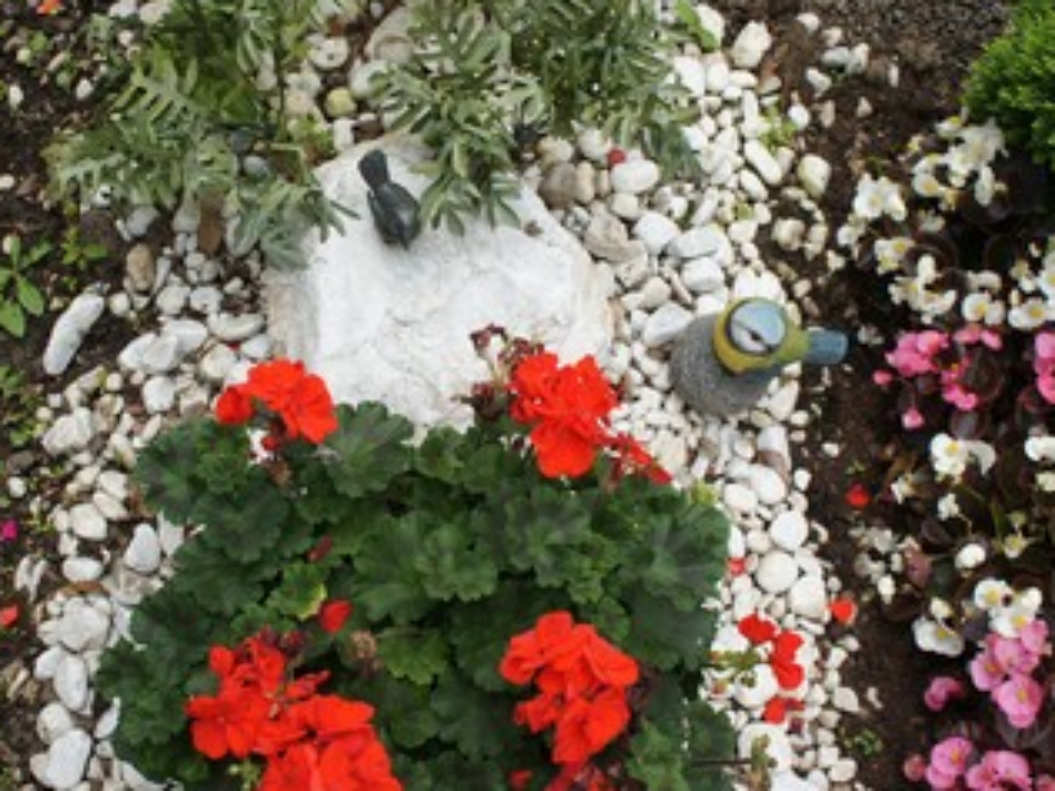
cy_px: 320
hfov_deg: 44.7
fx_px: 1280
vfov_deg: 34.2
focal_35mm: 42
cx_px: 457
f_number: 8
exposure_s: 1/160
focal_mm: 20
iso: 200
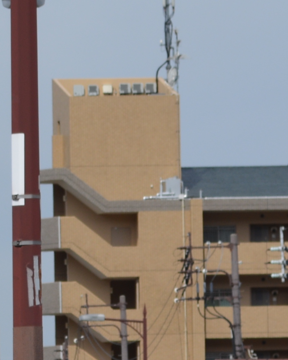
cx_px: -582
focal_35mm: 449
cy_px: 513
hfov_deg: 3.4
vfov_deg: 4.3
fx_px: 4781
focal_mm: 55
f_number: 9
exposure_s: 1/320
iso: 100
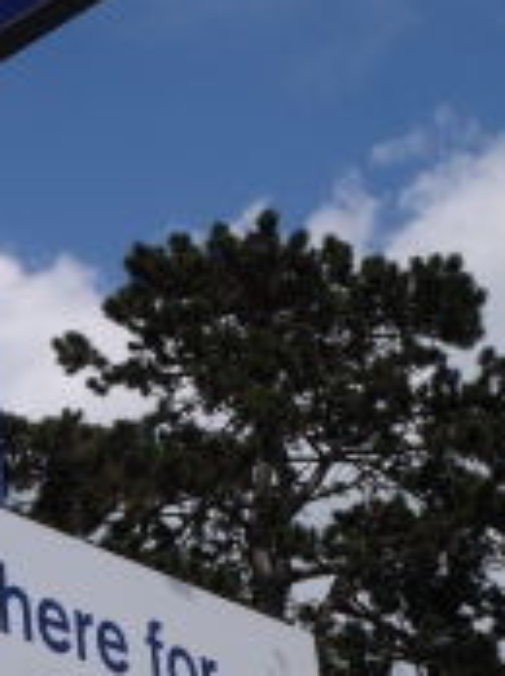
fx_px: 2008
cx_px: -31
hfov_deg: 14.1
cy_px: 179
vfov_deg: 19.0
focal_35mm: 103
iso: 160
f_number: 10
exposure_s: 1/500
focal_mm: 20
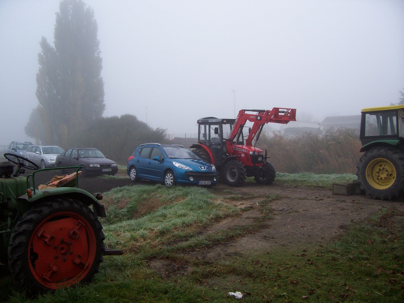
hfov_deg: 54.0
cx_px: 202
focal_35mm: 34
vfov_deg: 41.8
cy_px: 152
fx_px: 397
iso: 80
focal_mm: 5.6
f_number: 2.7
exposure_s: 1/122
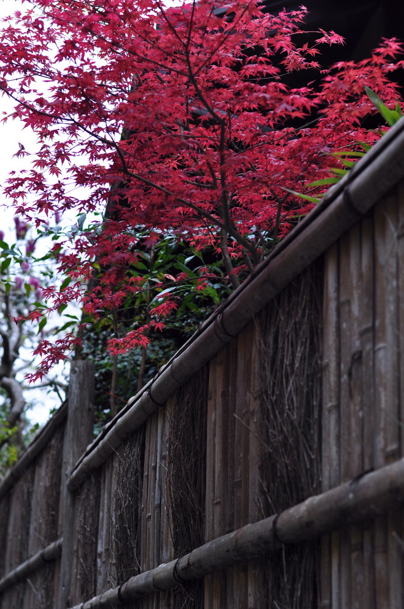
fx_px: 1266
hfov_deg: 18.1
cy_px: 304
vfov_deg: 27.0
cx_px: 202
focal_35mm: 75
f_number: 4
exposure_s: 1/250
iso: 200
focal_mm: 50
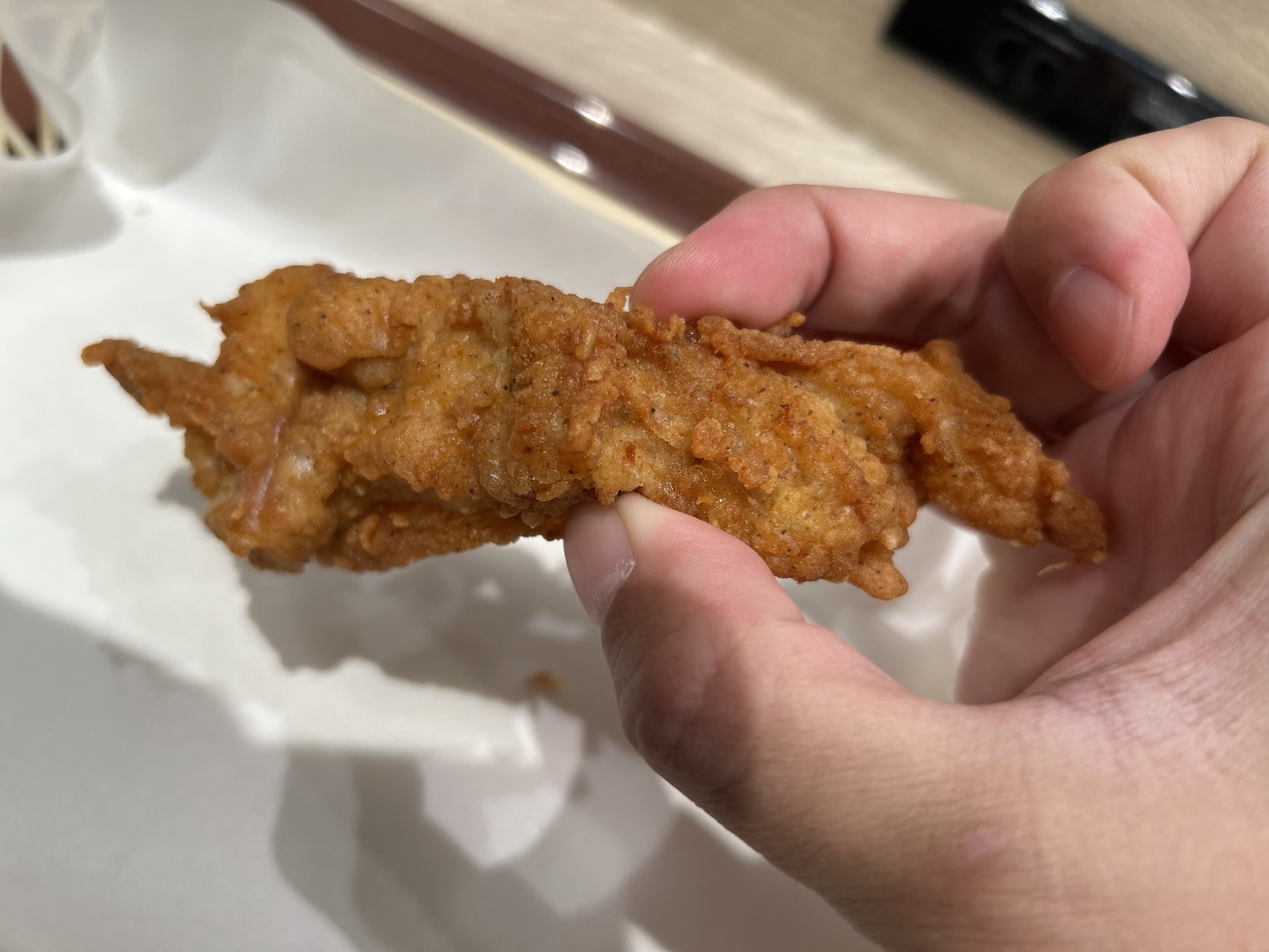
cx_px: 634
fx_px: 953
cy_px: 476
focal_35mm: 26
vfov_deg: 53.1
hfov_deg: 67.3
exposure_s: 1/100
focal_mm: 5.7
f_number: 1.5
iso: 100
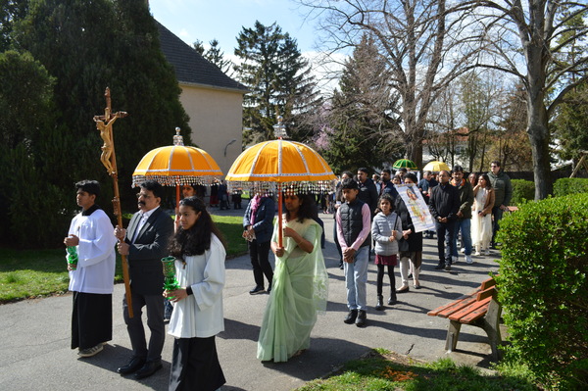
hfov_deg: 67.4
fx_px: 441
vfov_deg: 47.9
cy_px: 196
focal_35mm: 27
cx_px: 294
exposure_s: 1/200
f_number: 7.1
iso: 100
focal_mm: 18
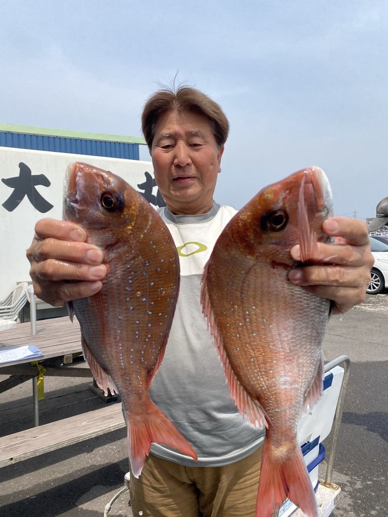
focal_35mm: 26
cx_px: 194
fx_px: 389
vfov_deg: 67.3
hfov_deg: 53.0
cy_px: 258
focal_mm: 4.25
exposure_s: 1/2625
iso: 32
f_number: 1.8
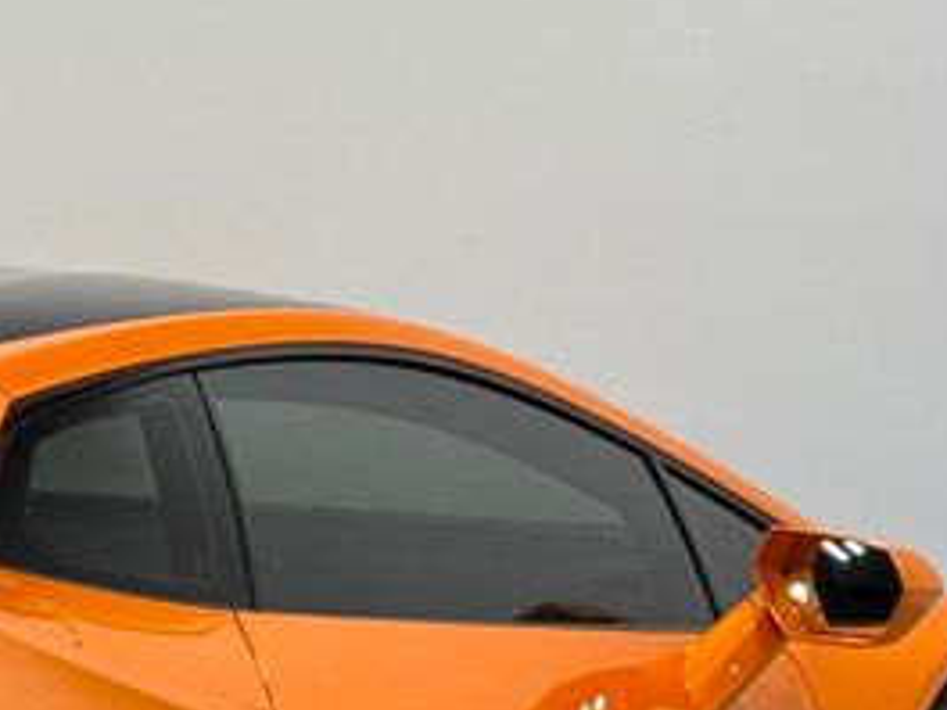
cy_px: 746
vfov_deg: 7.9
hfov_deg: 10.2
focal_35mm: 186
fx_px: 5088
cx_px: -520
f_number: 1.78
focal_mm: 6.76
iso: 64
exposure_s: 1/280
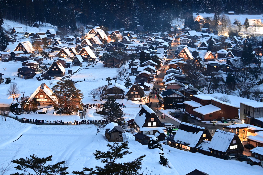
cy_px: 88
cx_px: 132
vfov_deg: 15.2
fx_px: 657
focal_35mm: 90
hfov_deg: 22.6
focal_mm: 90
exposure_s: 1/8
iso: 8000
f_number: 5
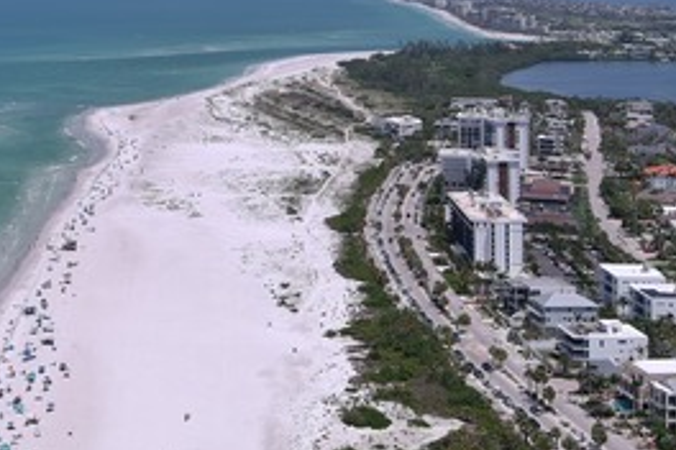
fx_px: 1220
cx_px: 97
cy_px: -14
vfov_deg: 20.2
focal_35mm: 65
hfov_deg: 29.9
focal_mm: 10.11
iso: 100
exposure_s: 1/2500
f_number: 2.8
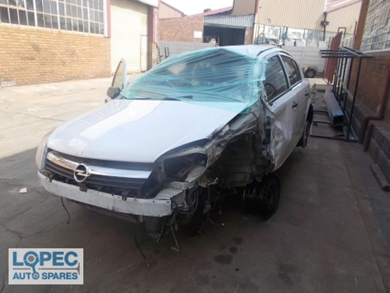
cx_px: 195
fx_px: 293
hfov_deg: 67.3
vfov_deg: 53.1
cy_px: 146
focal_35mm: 26
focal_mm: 4.6
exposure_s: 1/320
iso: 80
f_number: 3.2
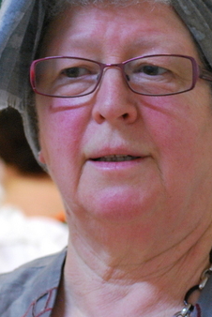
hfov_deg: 7.8
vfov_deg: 11.7
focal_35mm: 176
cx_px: 112
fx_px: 1551
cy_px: 184
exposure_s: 1/15
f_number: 4.2
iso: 800
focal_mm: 66
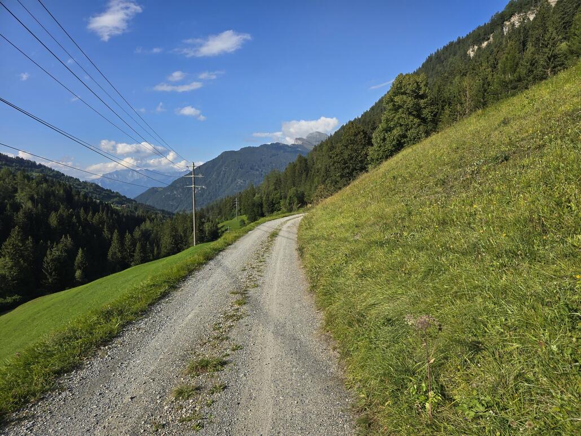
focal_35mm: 23
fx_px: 386
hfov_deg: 73.9
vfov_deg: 58.9
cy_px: 218
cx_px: 290
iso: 12
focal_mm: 6.3
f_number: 1.7
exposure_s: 1/859
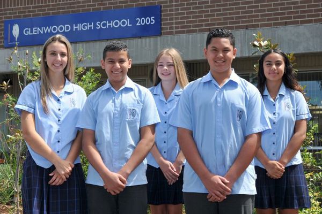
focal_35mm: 63
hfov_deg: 31.9
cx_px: 161
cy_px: 107
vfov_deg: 21.6
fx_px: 563
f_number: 9
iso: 160
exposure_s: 1/125
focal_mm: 42
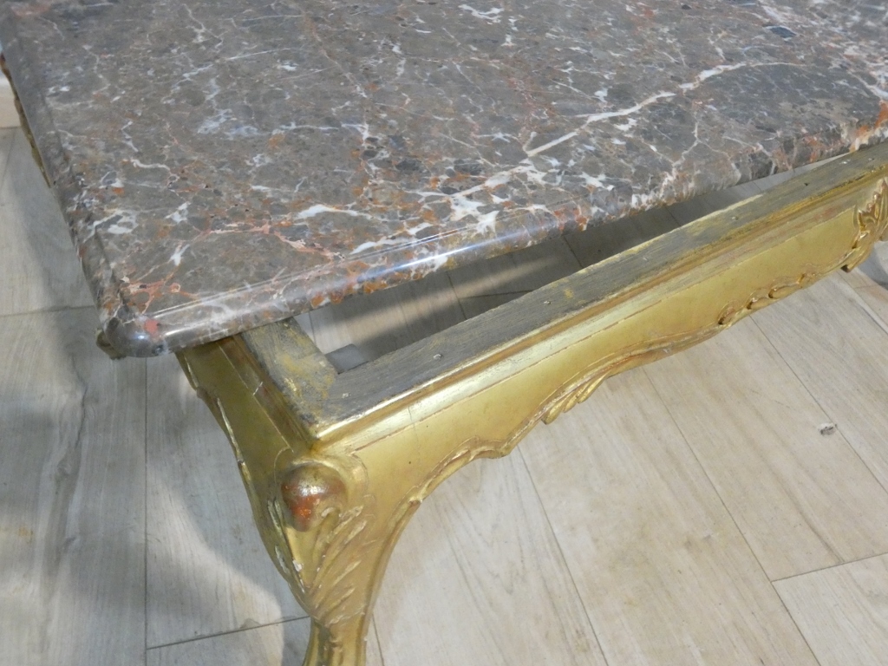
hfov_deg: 60.0
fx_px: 770
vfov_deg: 46.8
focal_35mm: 30
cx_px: 444
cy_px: 333
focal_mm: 5.3
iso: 1250
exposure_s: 1/125
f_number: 3.3
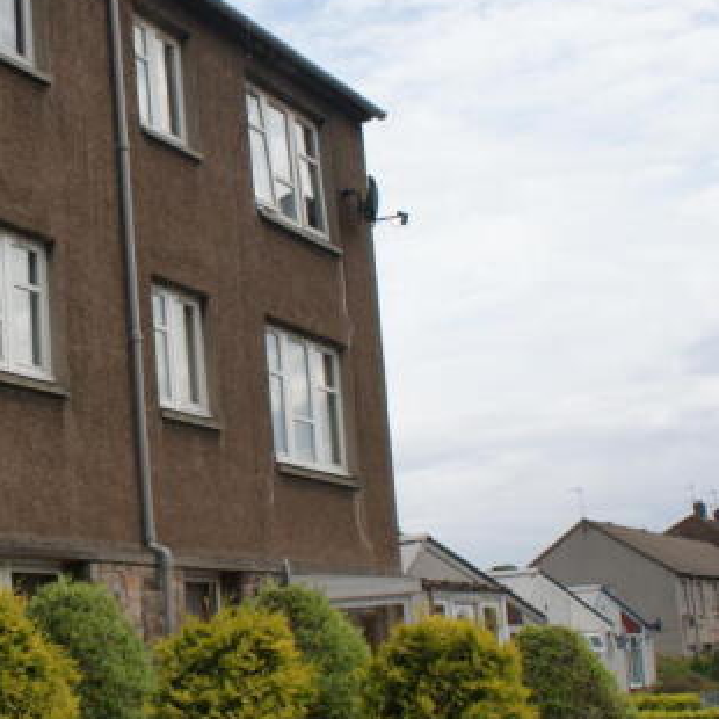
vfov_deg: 24.6
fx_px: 1645
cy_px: 416
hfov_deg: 23.5
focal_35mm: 70
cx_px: -27
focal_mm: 26
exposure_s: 1/200
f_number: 9
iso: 100
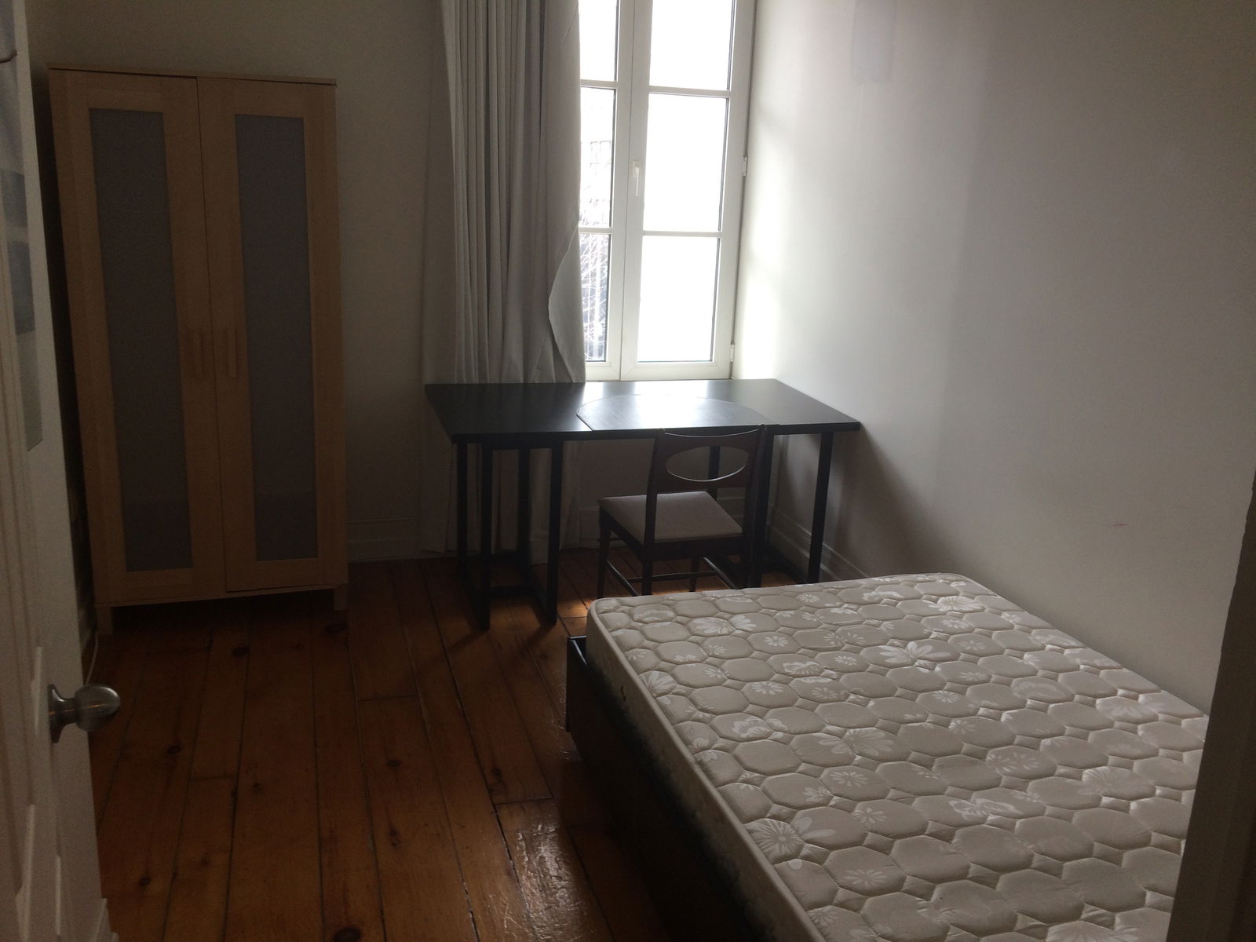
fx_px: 1052
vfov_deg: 48.2
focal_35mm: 29
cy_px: 471
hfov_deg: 61.7
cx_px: 628
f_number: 2.2
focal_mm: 4.15
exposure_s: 1/60
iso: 40
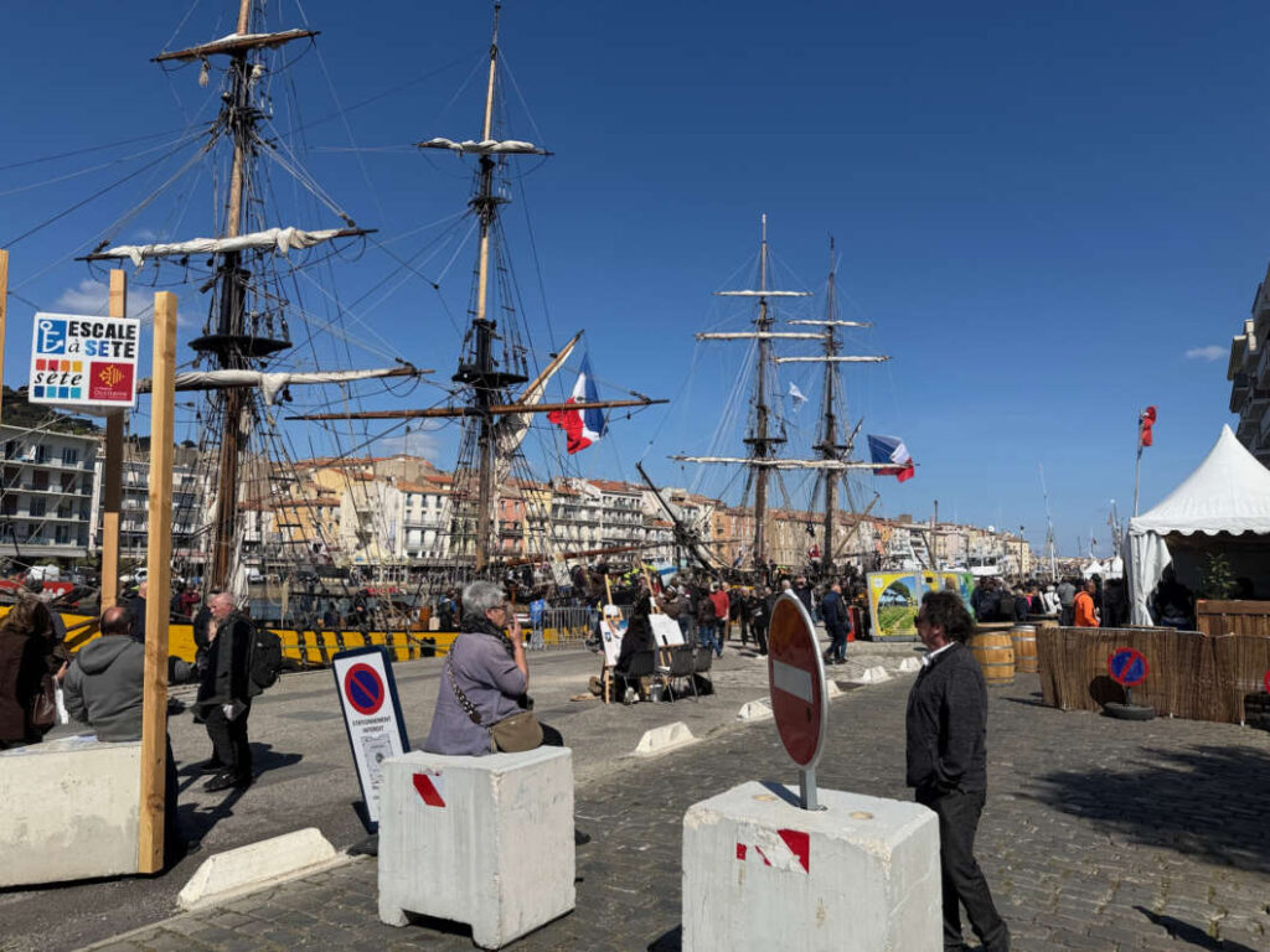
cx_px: 635
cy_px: 476
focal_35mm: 24
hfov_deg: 71.6
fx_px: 881
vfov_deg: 56.8
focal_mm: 6.76
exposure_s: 1/8130
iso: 80
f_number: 1.78
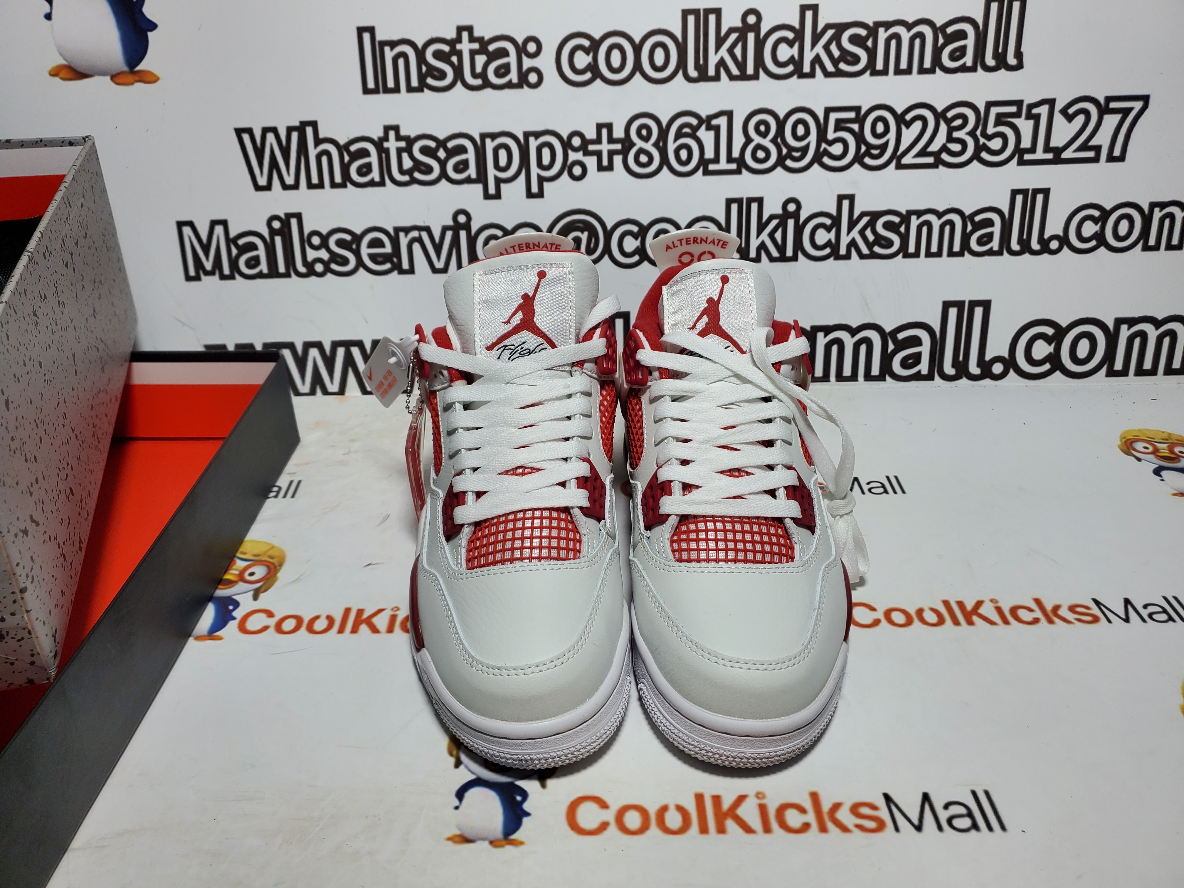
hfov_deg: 67.3
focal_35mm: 26
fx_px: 889
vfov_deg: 53.1
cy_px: 444
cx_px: 592
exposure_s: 1/814
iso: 50
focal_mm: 4.3
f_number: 1.5
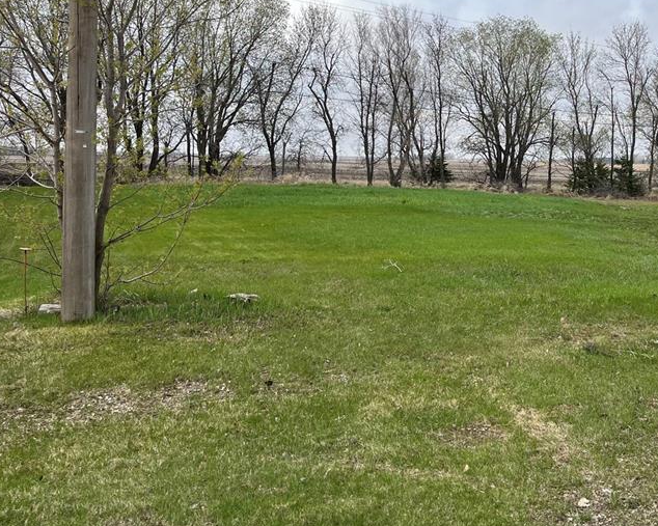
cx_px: 523
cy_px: 205
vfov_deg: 36.3
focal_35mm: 41
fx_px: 798
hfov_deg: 42.8
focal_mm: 5.1
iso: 50
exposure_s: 1/3135
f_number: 1.6
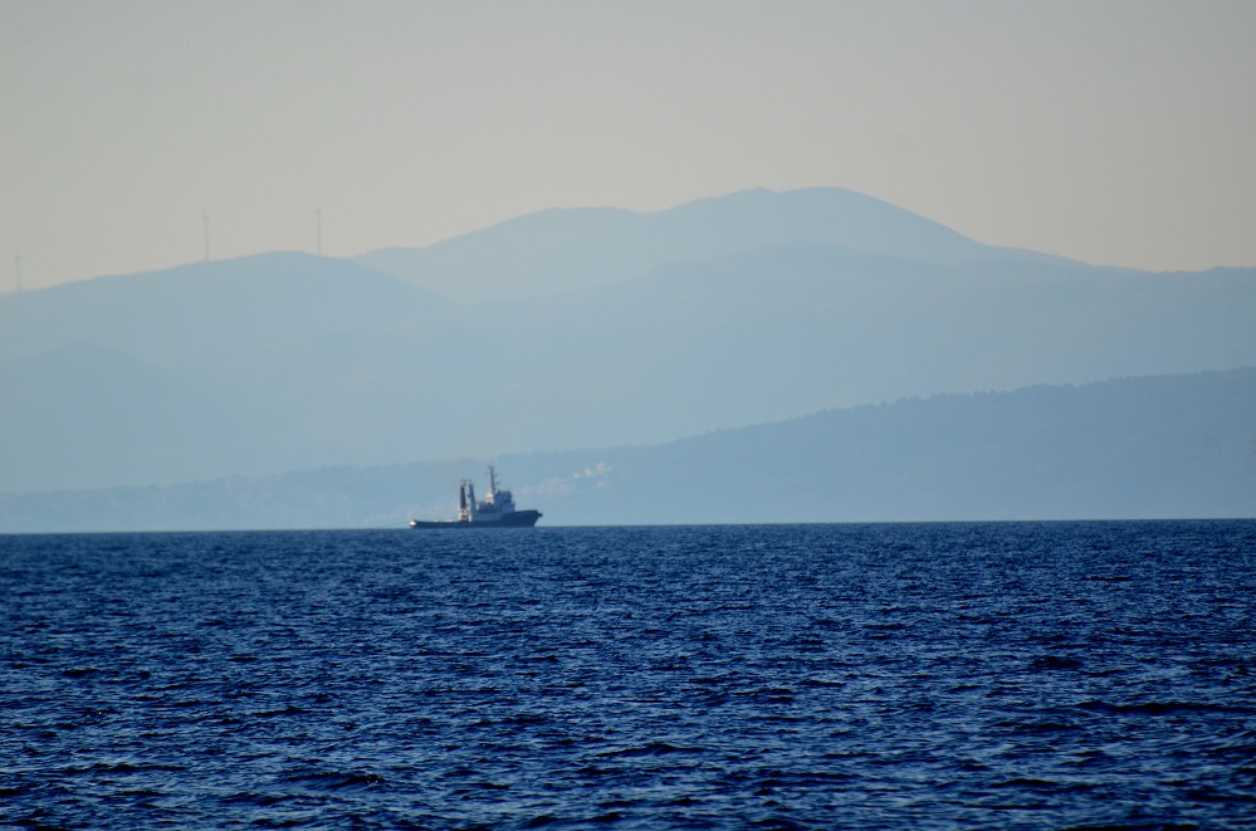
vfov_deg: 3.0
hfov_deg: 4.6
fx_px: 15663
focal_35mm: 450
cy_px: 416
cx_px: 628
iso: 400
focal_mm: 300
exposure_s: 1/2500
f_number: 5.6
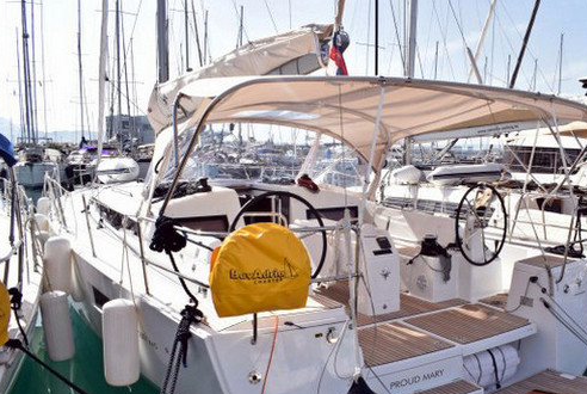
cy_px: 247
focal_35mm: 34
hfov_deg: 55.2
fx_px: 555
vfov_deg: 38.8
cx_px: 362
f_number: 22
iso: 200
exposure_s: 1/60
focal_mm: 18
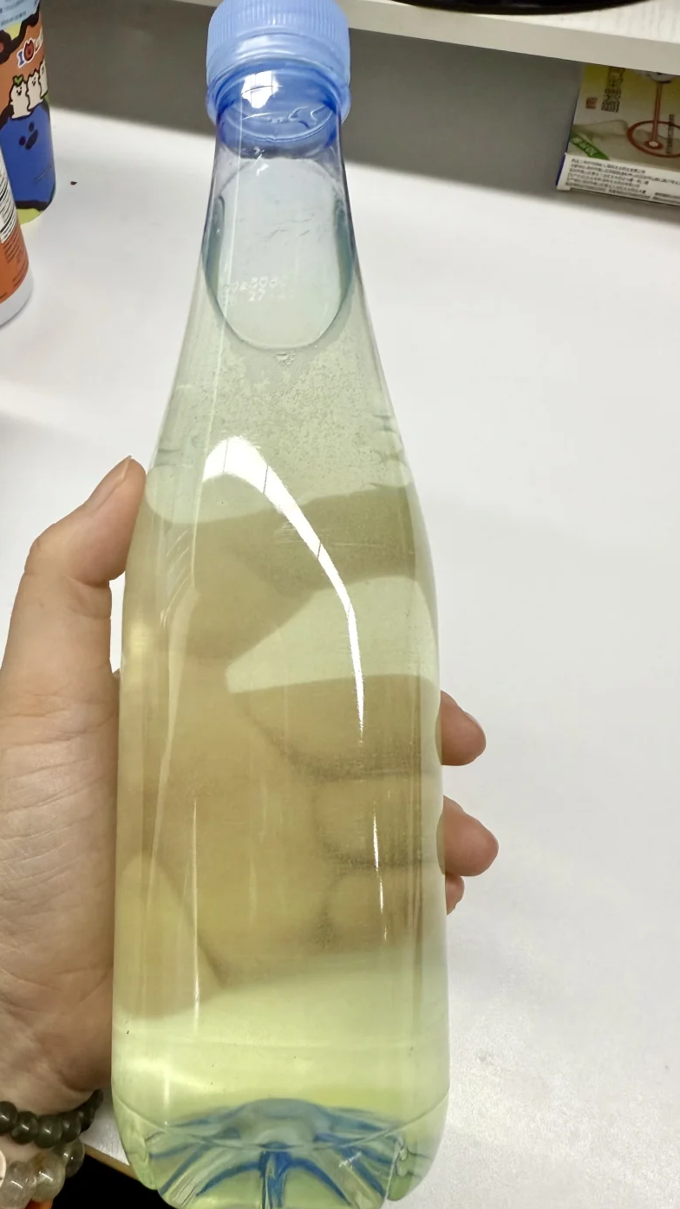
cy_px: 619
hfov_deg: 42.6
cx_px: 269
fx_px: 866
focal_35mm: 27
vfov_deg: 69.9
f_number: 2.2
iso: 160
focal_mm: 2.22
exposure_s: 1/99
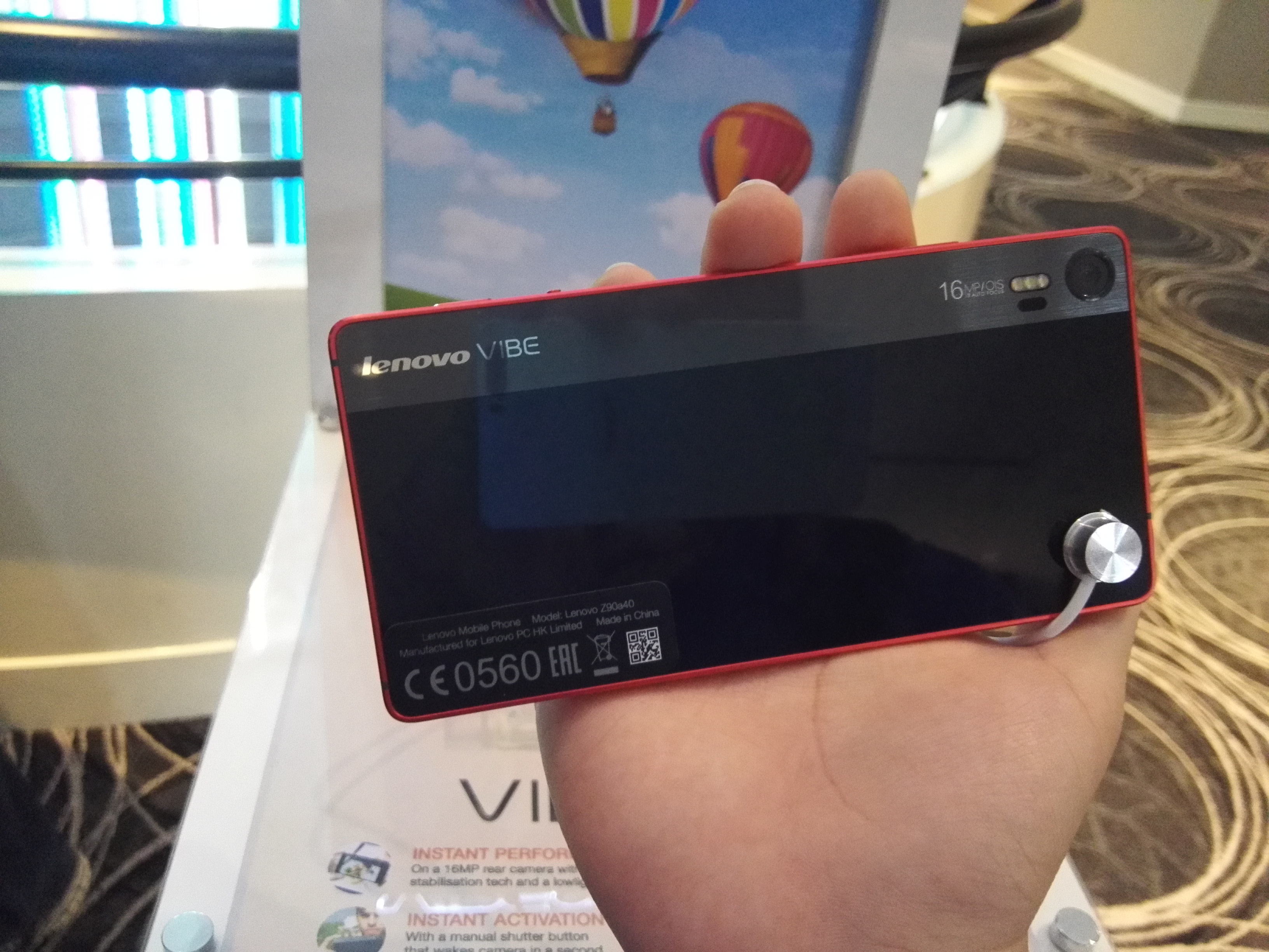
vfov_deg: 48.2
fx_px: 1063
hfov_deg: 61.7
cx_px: 634
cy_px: 476
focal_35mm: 29
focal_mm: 3.8
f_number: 2
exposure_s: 1/16.7
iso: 640
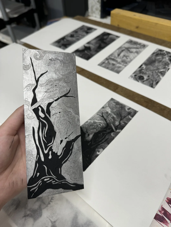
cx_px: 86
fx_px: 158
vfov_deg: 71.6
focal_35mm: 24
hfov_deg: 56.8
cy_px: 114
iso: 64
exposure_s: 1/235
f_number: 1.78
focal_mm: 6.76
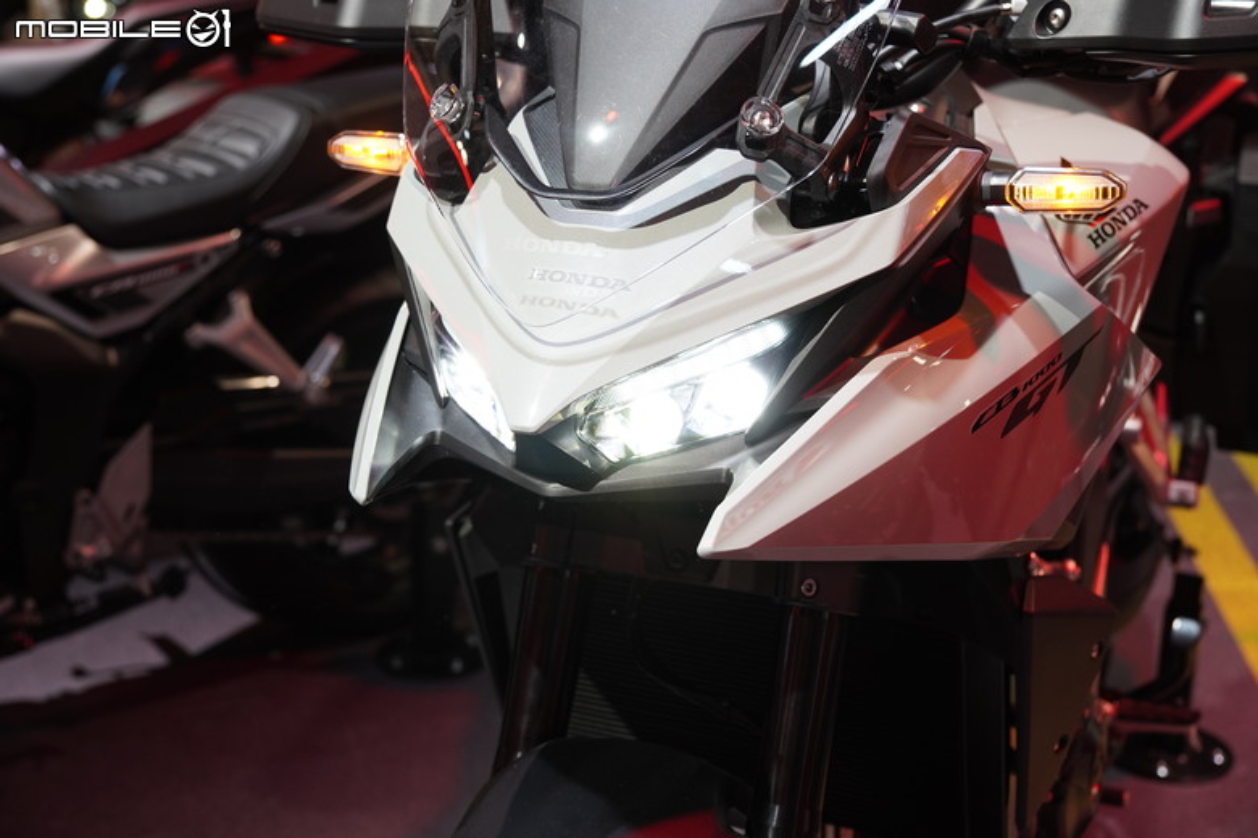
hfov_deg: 41.1
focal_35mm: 48
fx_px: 1677
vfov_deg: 28.1
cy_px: 419
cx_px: 629
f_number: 2.8
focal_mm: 32
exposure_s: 1/125
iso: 500
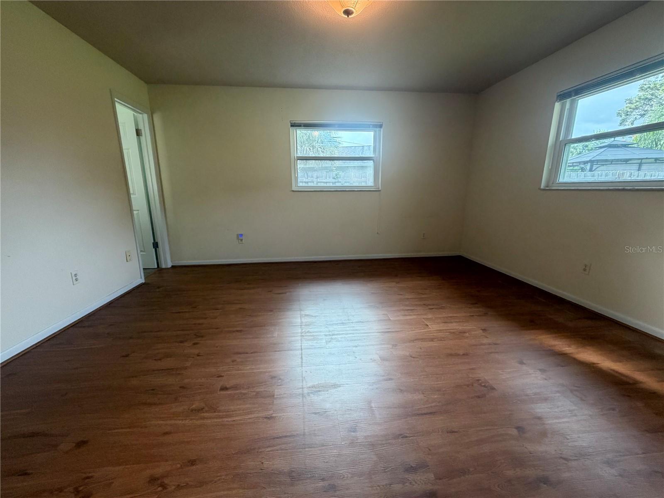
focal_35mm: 14
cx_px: 332
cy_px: 249
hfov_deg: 102.1
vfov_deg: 85.7
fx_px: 269
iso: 320
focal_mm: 2.22
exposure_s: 1/60
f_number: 2.2
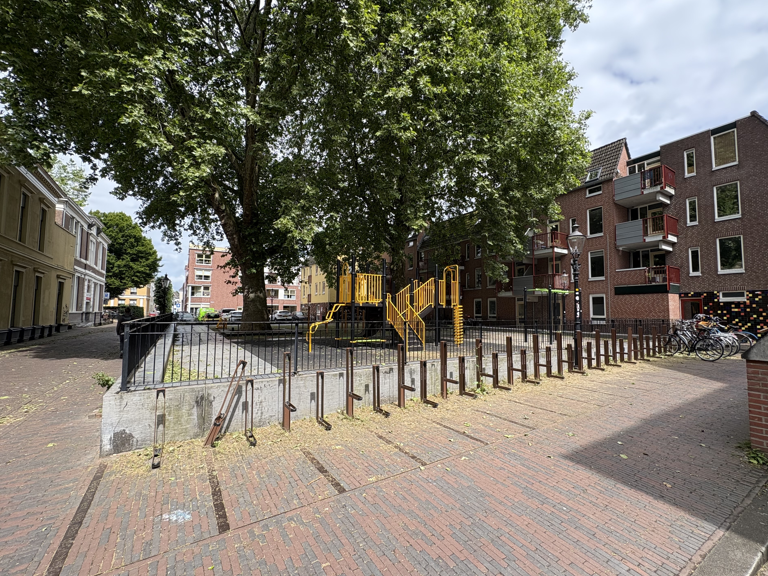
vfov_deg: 81.7
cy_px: 292
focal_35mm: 15
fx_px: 333
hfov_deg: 98.2
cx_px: 385
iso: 40
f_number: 2.2
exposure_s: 1/646
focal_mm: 2.22
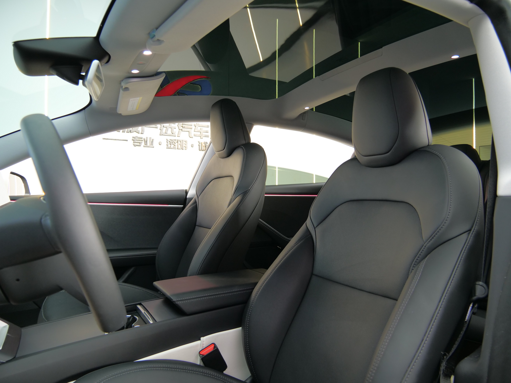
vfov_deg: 56.8
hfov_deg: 71.6
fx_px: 354
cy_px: 192
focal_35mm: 24
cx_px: 256
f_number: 3.5
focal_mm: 12
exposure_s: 1/15
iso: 640
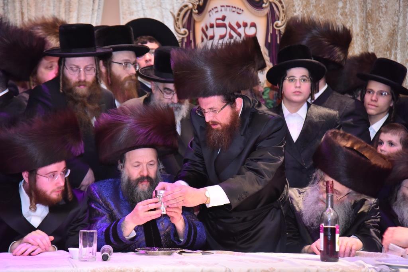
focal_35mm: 120
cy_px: 136
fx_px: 1360
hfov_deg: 17.1
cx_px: 204
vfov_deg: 11.4
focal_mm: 120
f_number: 4
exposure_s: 1/125
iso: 3200
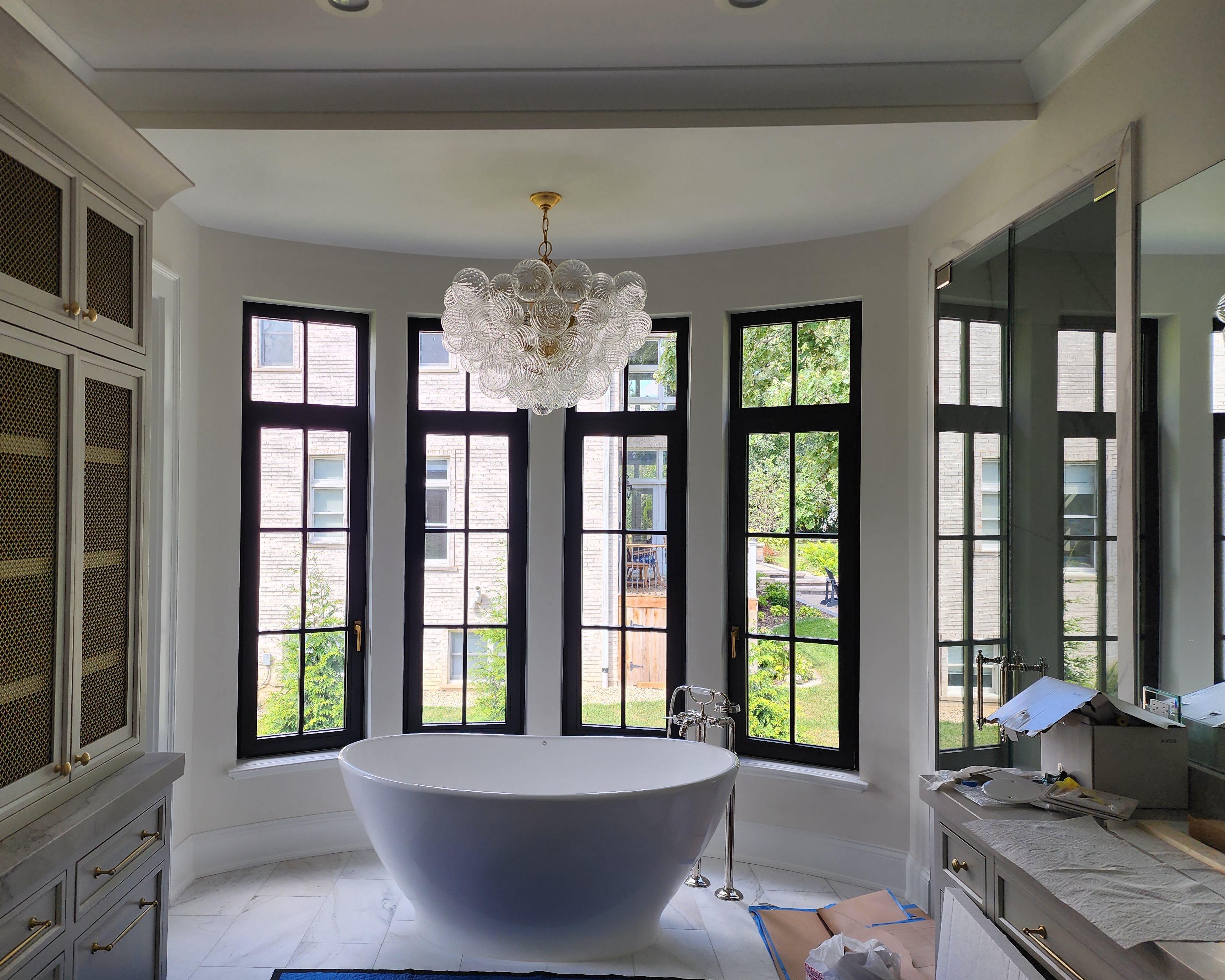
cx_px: 523
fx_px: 943
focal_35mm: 26
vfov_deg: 54.9
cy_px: 497
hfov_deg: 65.7
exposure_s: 1/180
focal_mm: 6.4
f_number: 1.8
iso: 40
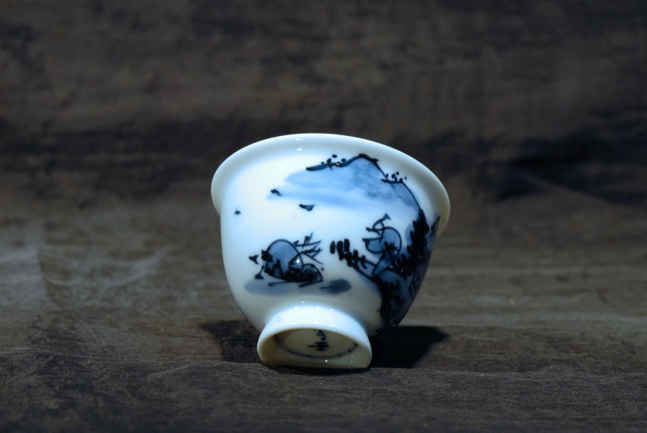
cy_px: 216
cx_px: 324
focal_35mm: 158
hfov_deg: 13.0
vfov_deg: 8.7
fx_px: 2835
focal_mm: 105
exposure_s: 1/25
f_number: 13
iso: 400
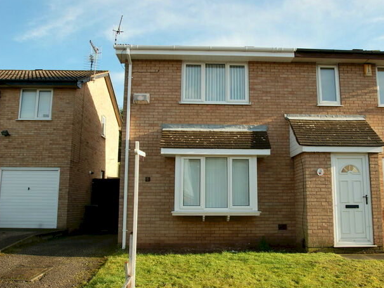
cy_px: 147
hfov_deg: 59.8
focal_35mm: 30
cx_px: 213
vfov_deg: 46.8
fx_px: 333
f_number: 9
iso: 100
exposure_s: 1/60
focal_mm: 18
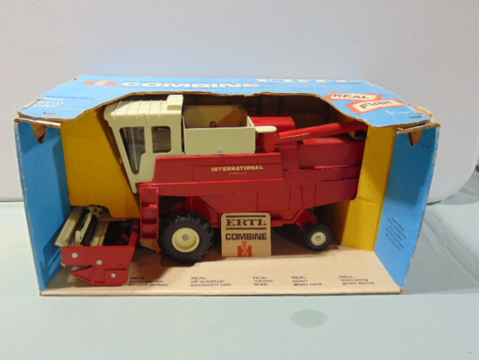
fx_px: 484
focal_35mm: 35
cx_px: 240
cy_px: 180
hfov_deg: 52.6
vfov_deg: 40.7
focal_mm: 6.3
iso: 160
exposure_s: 1/30
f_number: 3.2
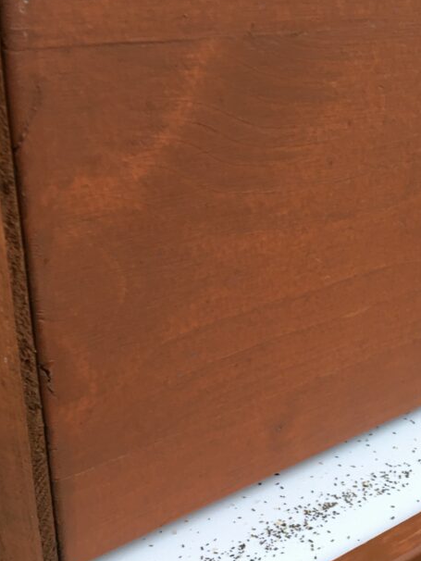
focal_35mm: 49
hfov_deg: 29.7
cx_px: 221
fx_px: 794
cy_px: 392
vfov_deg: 38.3
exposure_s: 1/17
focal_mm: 4.15
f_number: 2.2
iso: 32
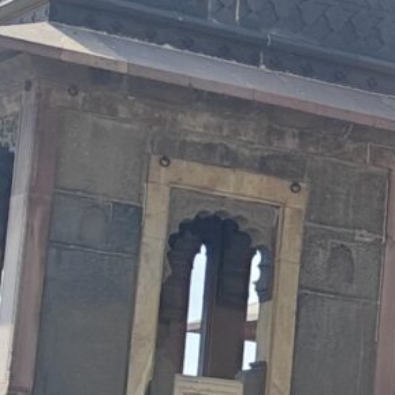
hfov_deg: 7.8
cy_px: 461
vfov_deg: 9.2
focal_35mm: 188
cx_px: 1285
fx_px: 2427
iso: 64
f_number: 1.8
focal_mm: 5.59
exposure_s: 1/4535
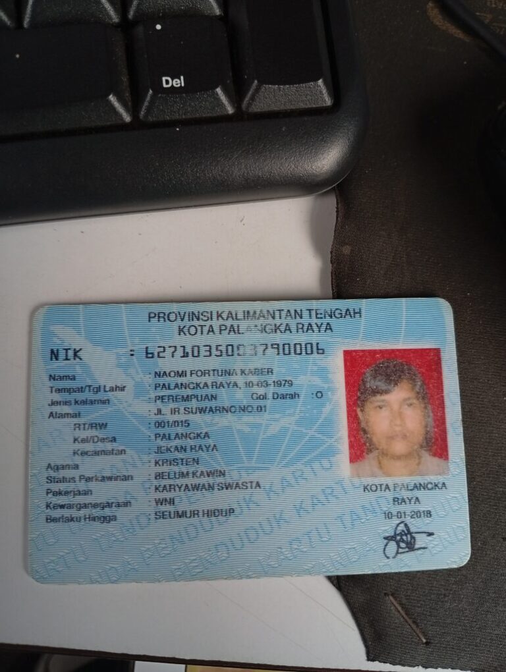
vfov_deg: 65.2
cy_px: 336
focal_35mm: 27
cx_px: 253
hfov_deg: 51.5
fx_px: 525
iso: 79
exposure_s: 1/100
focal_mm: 3.98
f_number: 1.8
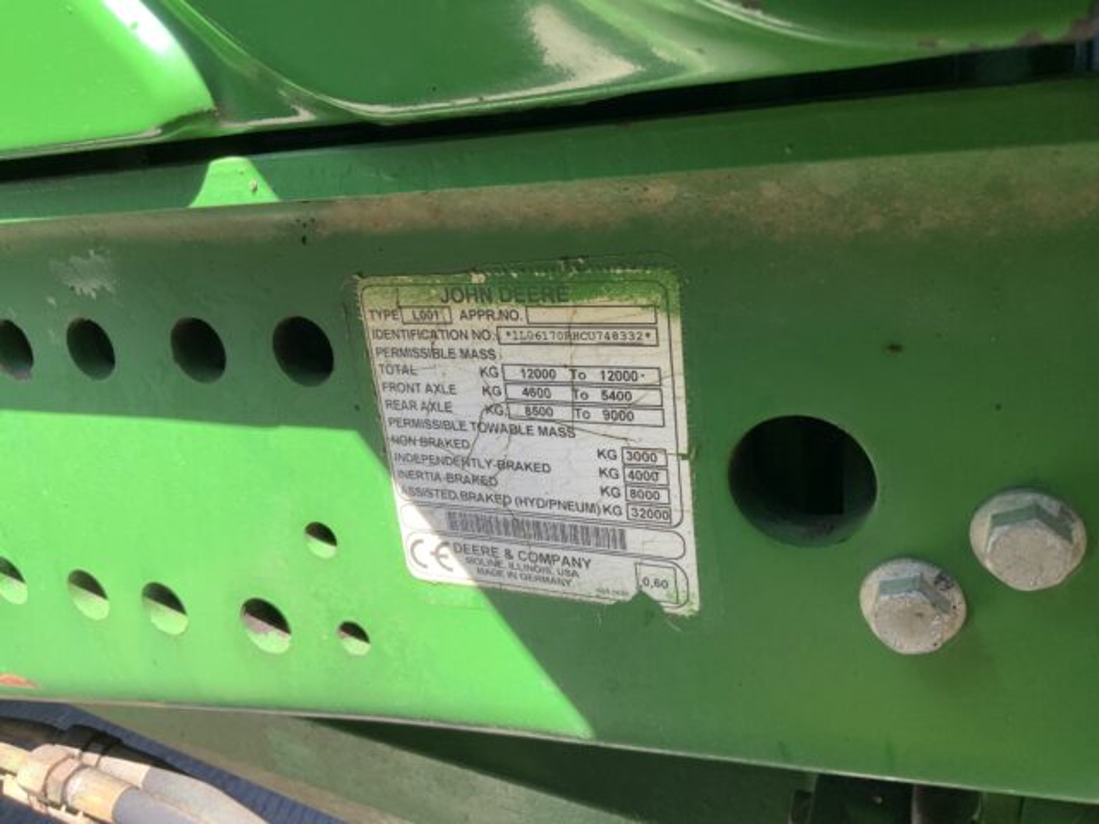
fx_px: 921
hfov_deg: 61.7
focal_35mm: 29
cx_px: 550
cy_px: 412
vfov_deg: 48.2
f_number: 1.8
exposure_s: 1/122
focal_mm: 3
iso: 20
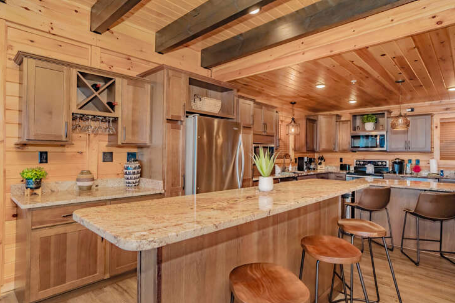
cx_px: 231
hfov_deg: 84.0
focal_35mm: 20
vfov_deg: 61.9
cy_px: 150
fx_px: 253
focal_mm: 19
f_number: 7.1
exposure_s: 1/160
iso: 1000
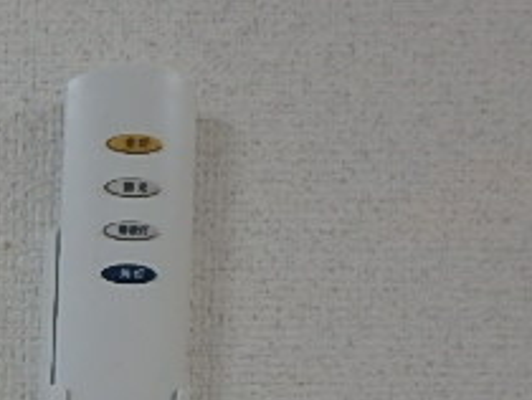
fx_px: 985
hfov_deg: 26.3
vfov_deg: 21.7
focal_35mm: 64
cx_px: -134
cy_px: 443
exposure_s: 1/50
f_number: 3.5
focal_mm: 3.7
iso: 200
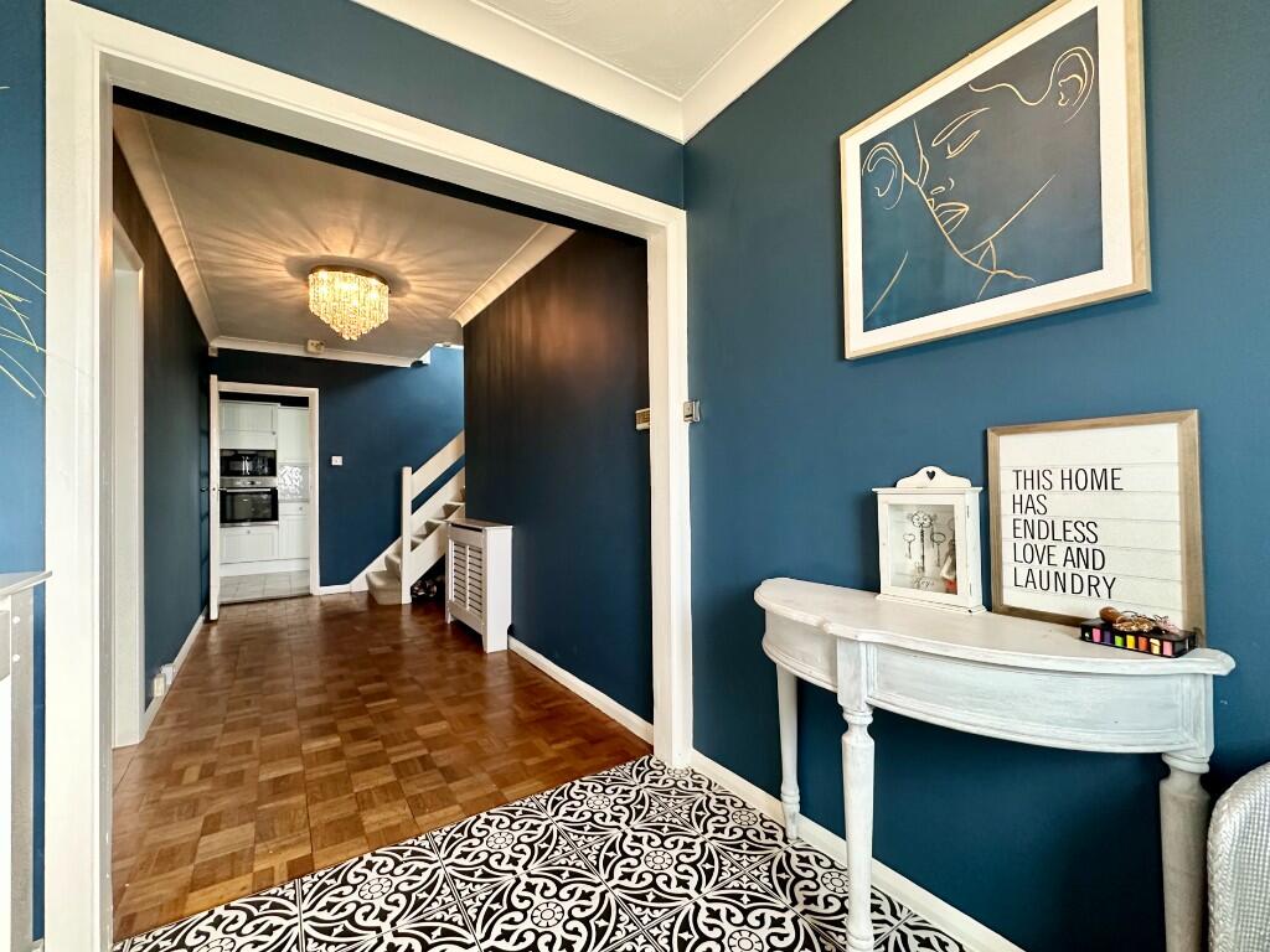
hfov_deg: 102.1
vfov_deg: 85.7
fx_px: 514
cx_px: 635
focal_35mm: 14
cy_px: 476
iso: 320
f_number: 2.2
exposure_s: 1/50
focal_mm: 2.22
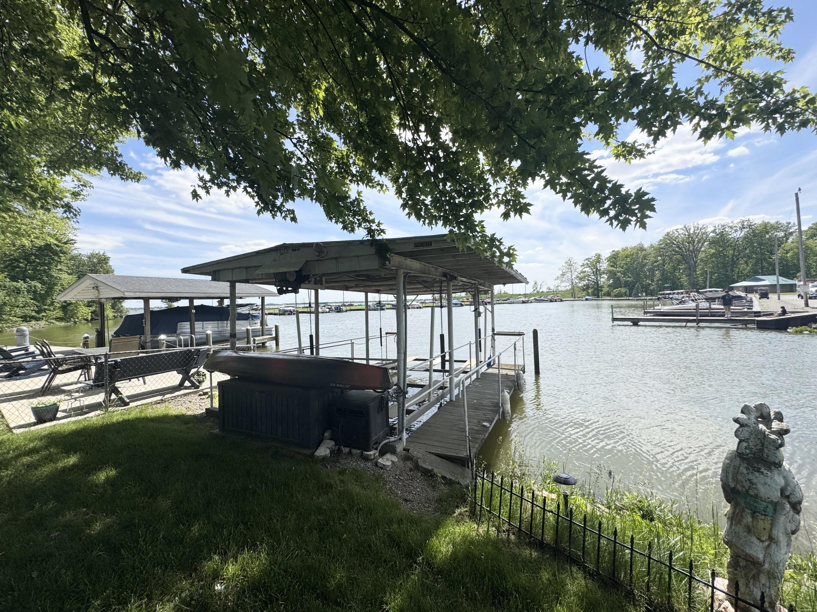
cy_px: 306
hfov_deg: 102.1
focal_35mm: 14
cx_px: 408
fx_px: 330
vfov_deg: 85.7
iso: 50
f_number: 2.2
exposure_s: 1/2415
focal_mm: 2.22
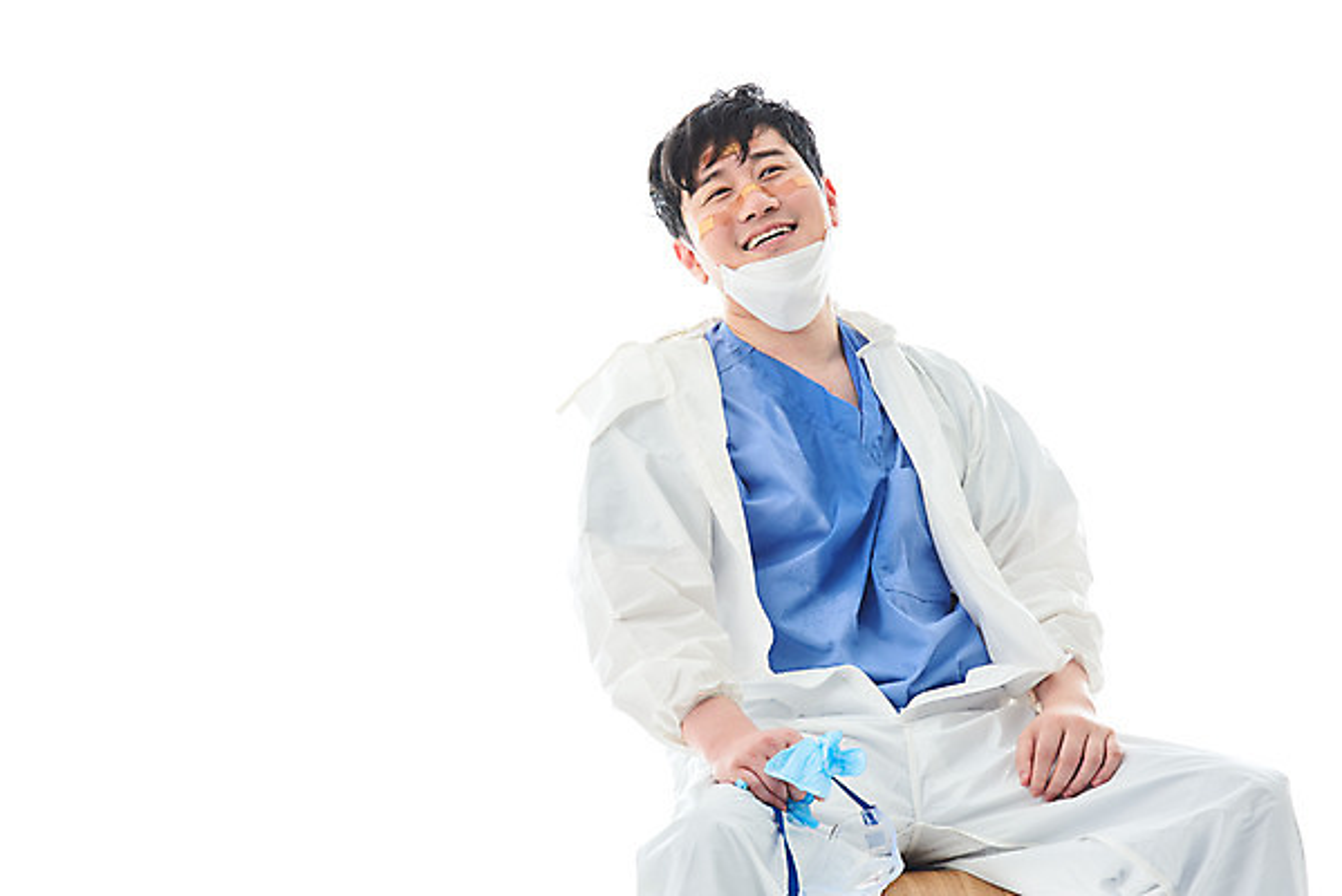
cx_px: 671
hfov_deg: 17.6
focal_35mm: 116
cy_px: 448
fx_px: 4326
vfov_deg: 11.8
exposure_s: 1/125
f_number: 14
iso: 100
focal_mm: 116
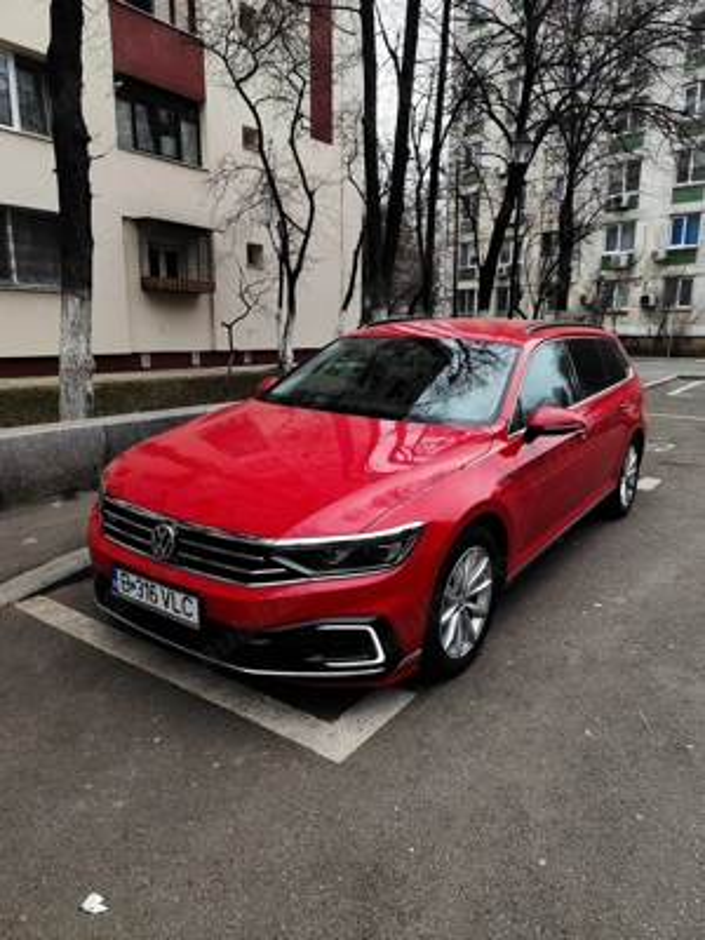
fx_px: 625
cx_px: 352
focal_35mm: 23
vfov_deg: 73.9
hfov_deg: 58.9
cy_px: 470
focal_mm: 6.19
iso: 50
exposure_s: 1/381
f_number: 1.65
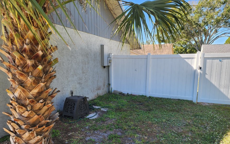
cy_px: 86
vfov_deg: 47.3
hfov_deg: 70.4
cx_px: 119
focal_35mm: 26
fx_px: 163
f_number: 1.8
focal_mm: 6.4
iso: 12
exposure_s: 1/221
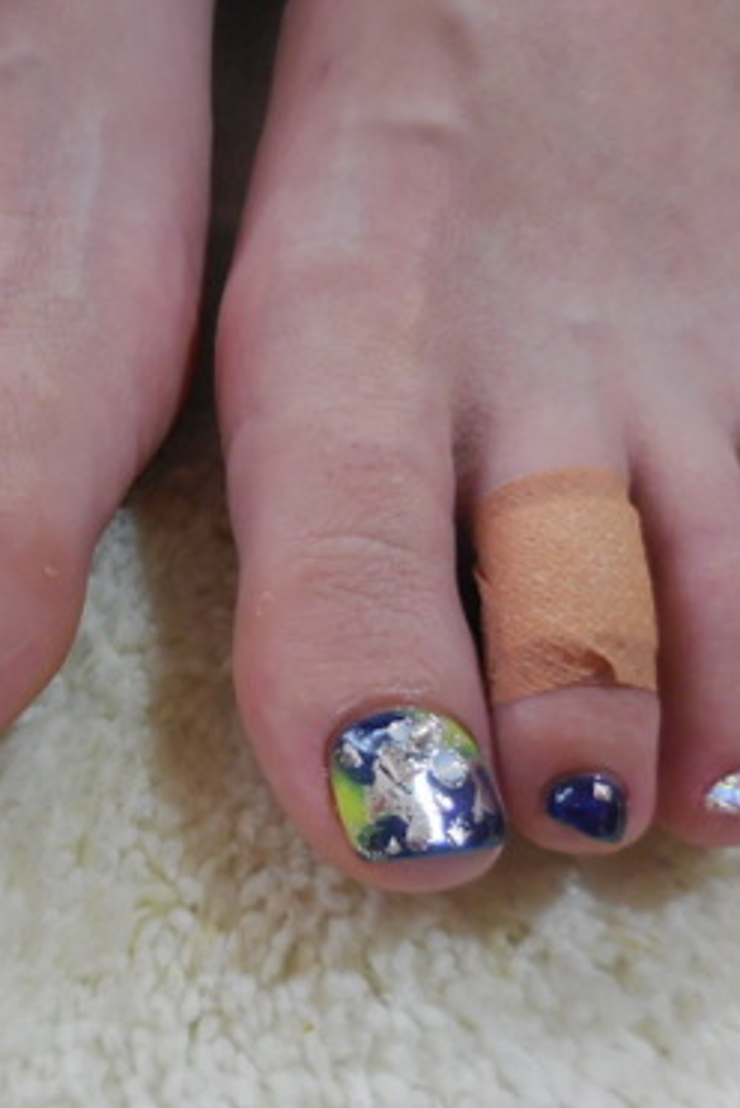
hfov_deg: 37.1
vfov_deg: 54.4
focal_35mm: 35
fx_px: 1077
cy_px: 554
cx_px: 191
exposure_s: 1/20
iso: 400
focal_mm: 4.5
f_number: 3.3
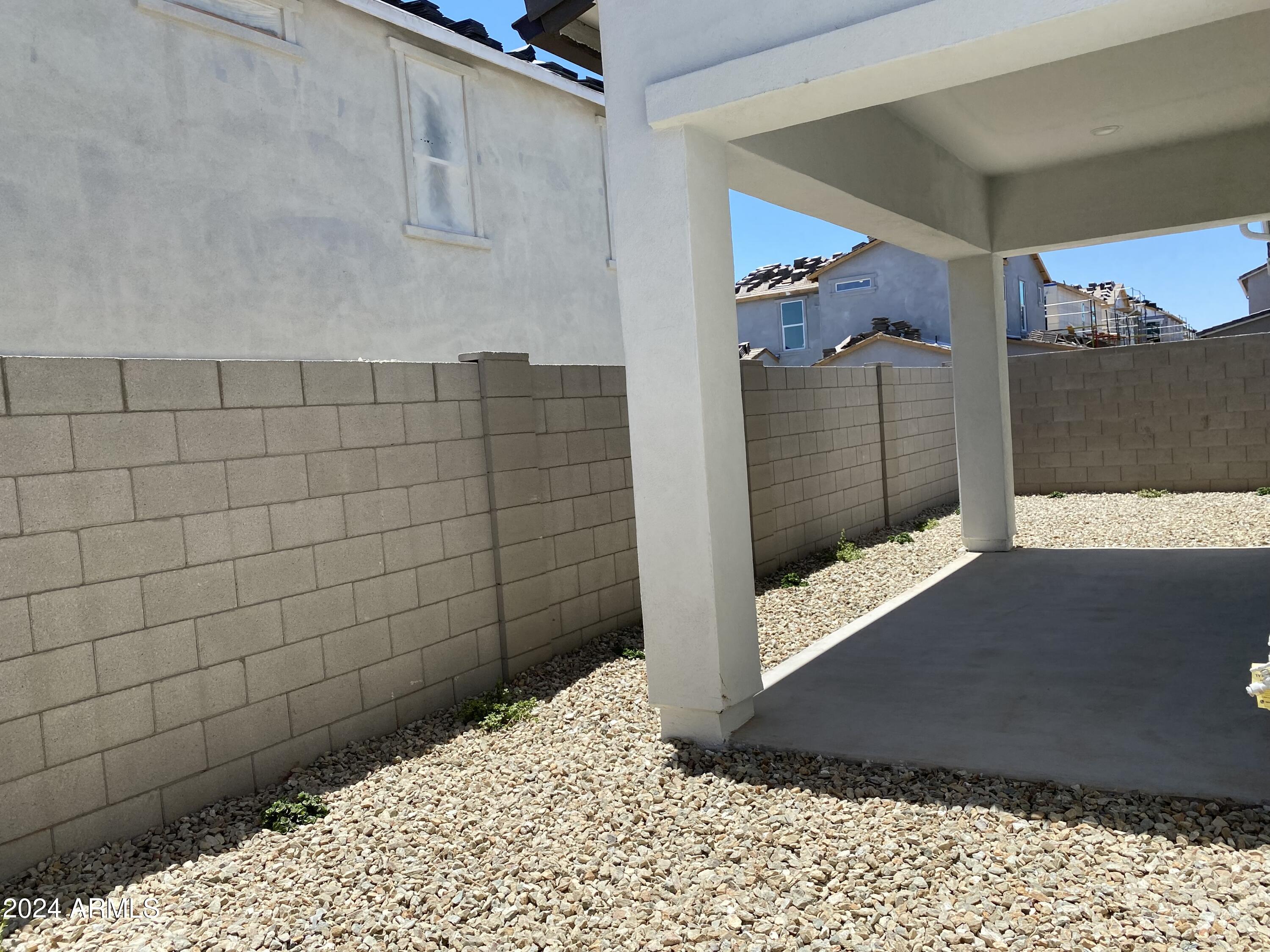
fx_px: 954
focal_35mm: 26
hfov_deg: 67.3
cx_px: 635
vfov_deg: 53.1
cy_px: 476
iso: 32
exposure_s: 1/2358
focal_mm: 4.25
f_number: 1.8
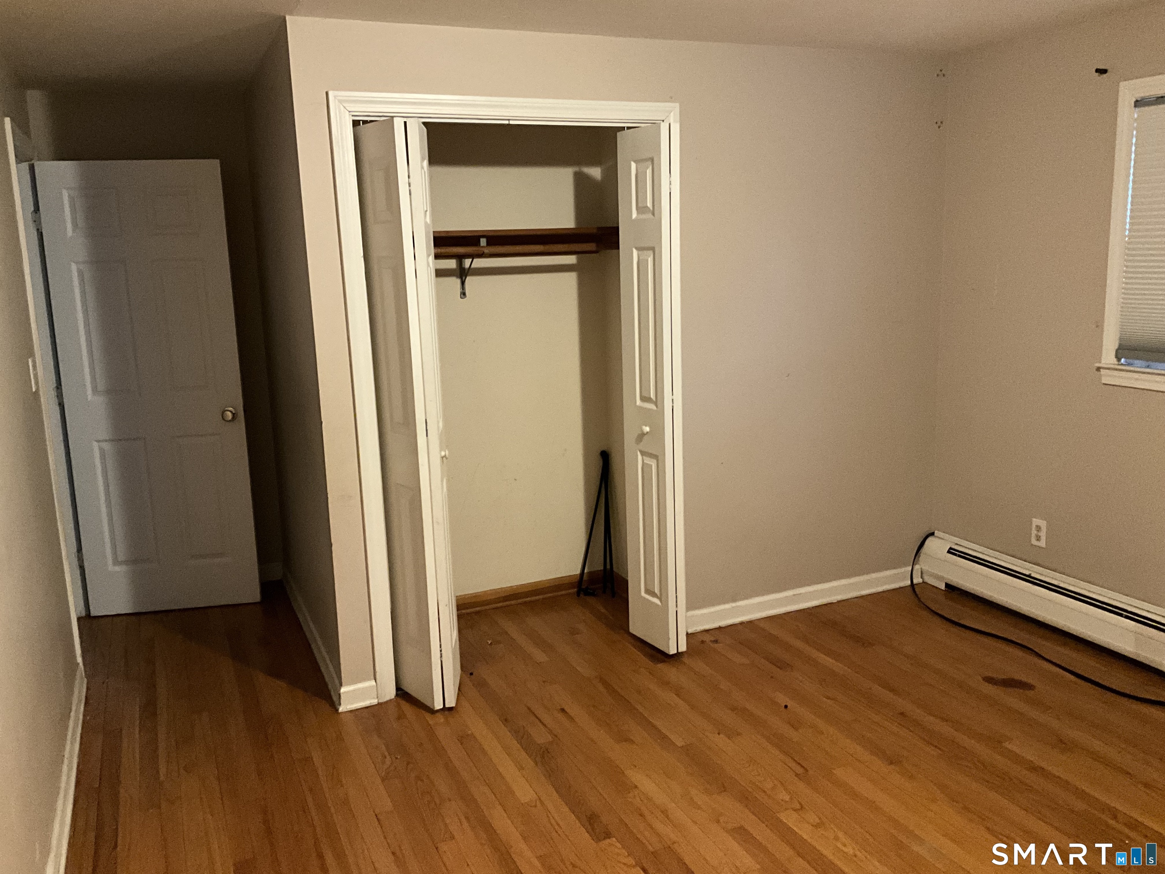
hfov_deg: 61.7
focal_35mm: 29
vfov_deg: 48.2
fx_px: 976
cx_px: 582
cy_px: 437
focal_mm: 3
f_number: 1.8
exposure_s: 1/30
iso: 500
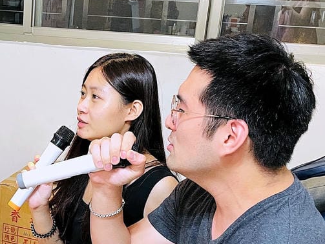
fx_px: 582
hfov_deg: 29.7
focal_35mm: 62
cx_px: 25
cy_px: 199
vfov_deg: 23.3
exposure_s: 1/60
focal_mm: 4.2
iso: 200
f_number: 1.6
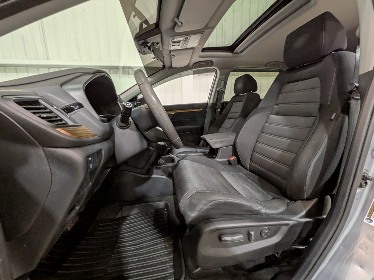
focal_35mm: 14
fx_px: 151
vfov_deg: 85.7
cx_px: 187
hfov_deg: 102.1
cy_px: 140
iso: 109
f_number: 2.2
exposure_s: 1/25
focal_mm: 1.83
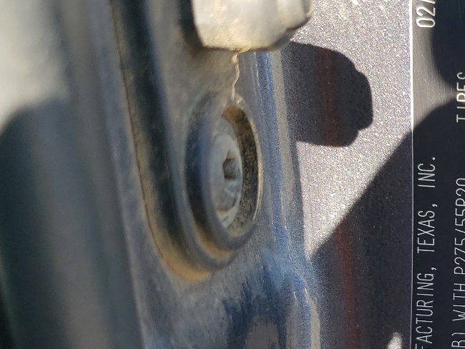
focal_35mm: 64
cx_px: 538
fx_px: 860
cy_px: 285
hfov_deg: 27.2
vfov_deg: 22.6
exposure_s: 1/345
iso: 50
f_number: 1.5
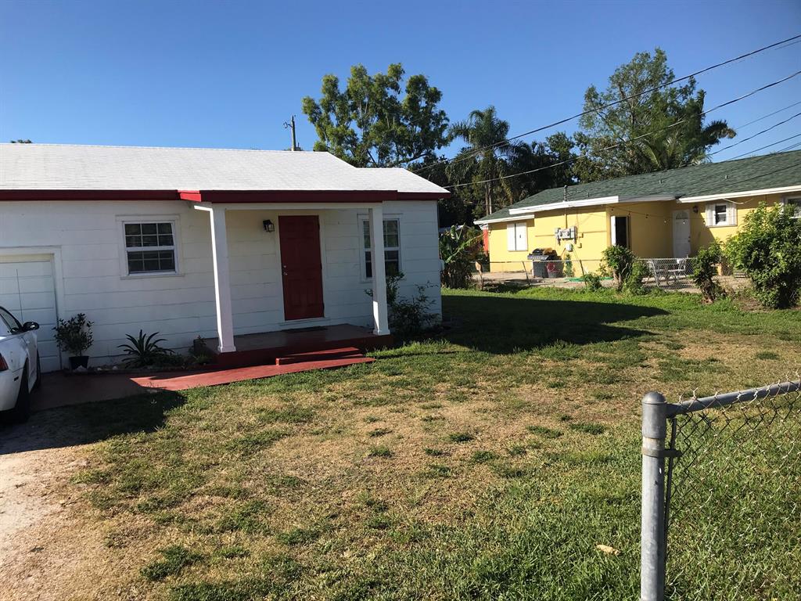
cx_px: 400
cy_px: 300
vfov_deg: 49.7
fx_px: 648
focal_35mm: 28
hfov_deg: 63.4
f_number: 1.8
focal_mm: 3.99
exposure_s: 1/2083
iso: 20
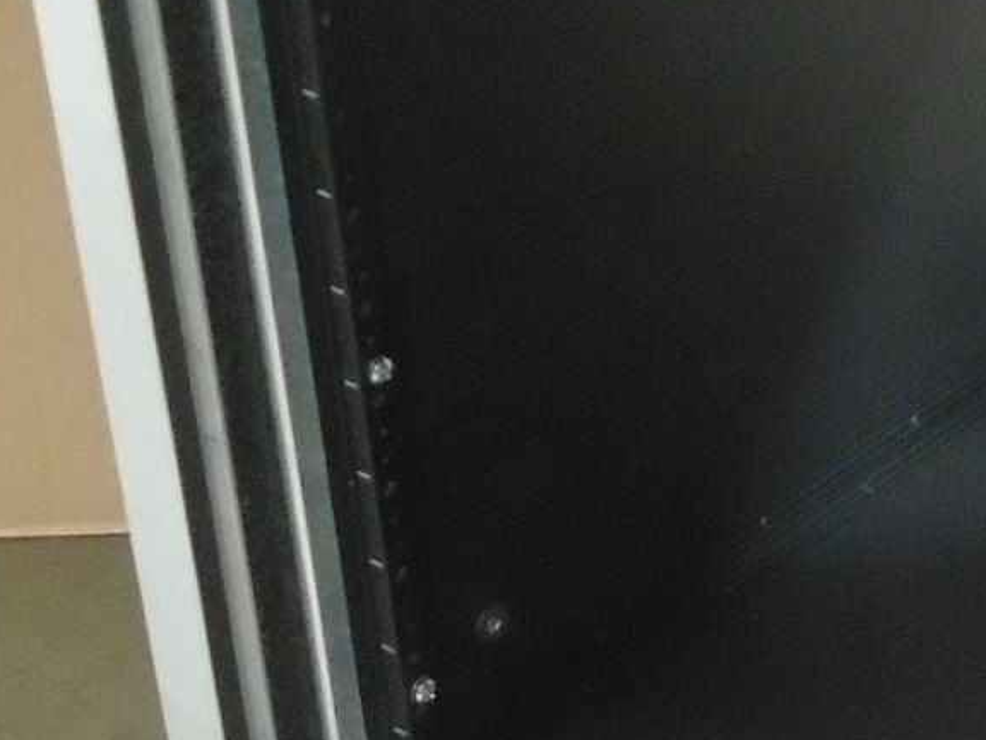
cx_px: 1238
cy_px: 301
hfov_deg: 16.1
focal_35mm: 117
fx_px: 3333
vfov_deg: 12.7
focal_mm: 4.6
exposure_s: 1/6
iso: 400
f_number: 3.2
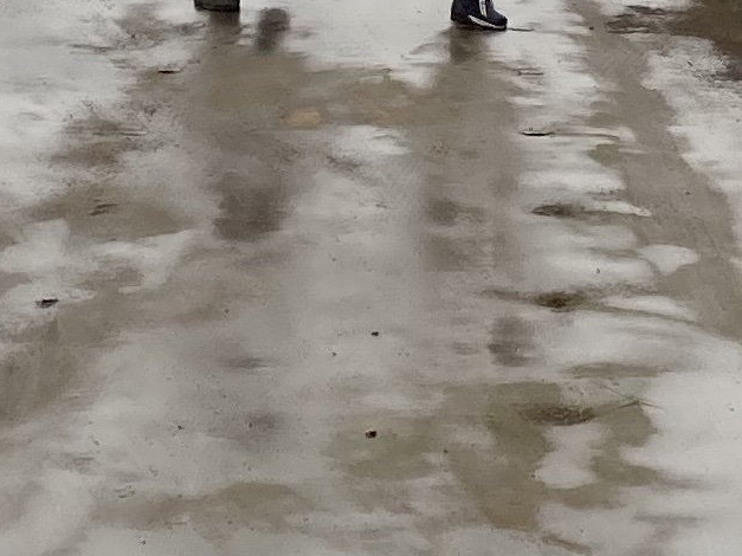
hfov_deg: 11.0
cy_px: -362
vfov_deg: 8.0
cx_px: 505
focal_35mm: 180
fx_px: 3858
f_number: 1.8
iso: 32
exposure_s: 1/121
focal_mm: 3.99
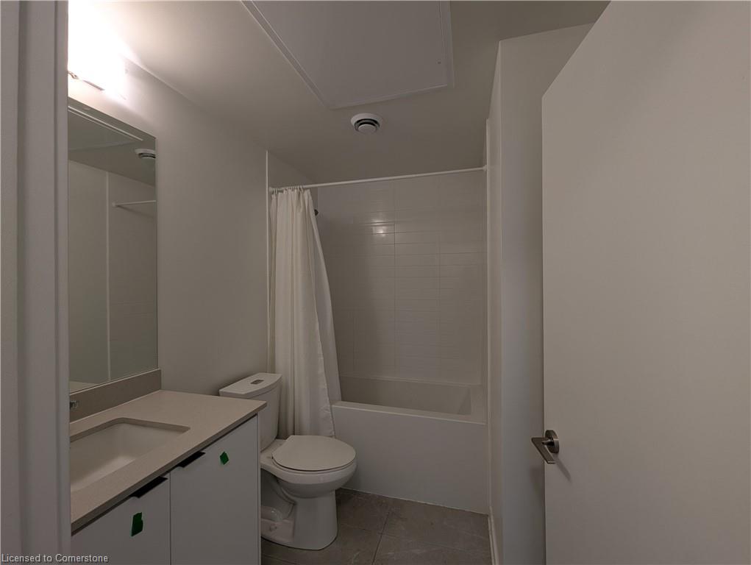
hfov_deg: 106.1
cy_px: 282
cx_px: 376
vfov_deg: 90.0
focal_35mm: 13
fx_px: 282
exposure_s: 1/30
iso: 47
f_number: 2.2
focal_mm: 1.95
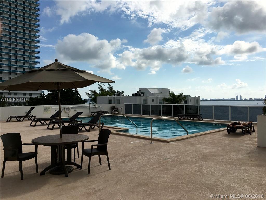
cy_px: 100
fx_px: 223
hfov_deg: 61.7
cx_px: 133
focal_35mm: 29
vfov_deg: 48.2
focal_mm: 4.15
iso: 25
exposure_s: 1/3344
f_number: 2.2
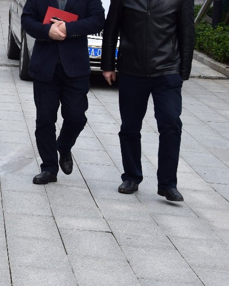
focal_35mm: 160
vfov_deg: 11.9
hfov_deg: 9.2
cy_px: 13
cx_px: -179
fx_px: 1356
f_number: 11
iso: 400
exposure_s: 1/400
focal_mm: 38
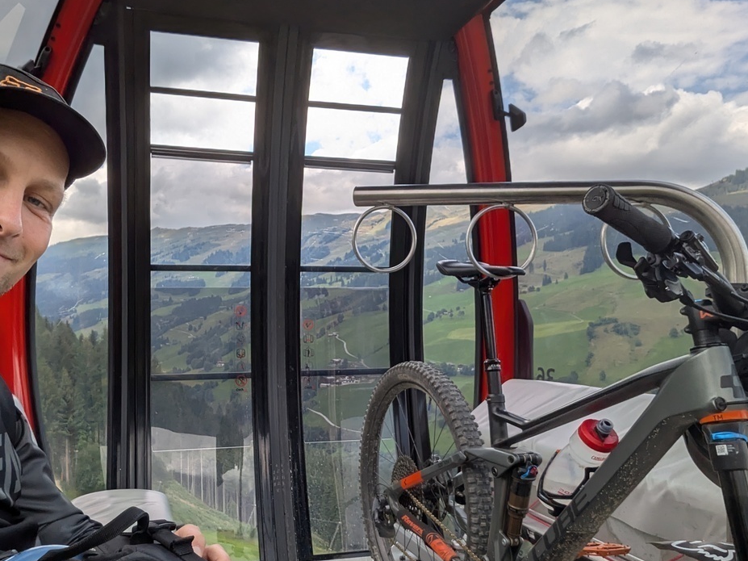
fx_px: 627
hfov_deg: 61.5
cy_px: 317
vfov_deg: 48.1
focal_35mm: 29
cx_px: 336
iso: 38
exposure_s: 1/706
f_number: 2.2
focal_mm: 2.74
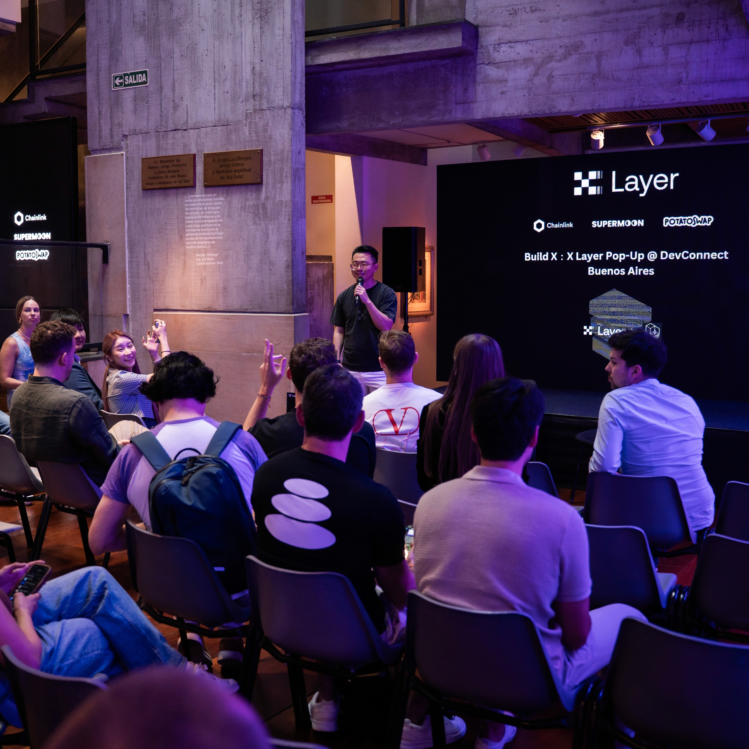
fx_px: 881
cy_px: 375
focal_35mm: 36
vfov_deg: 46.0
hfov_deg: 45.9
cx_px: 327
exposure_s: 1/200
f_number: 2.8
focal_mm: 28
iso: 1000
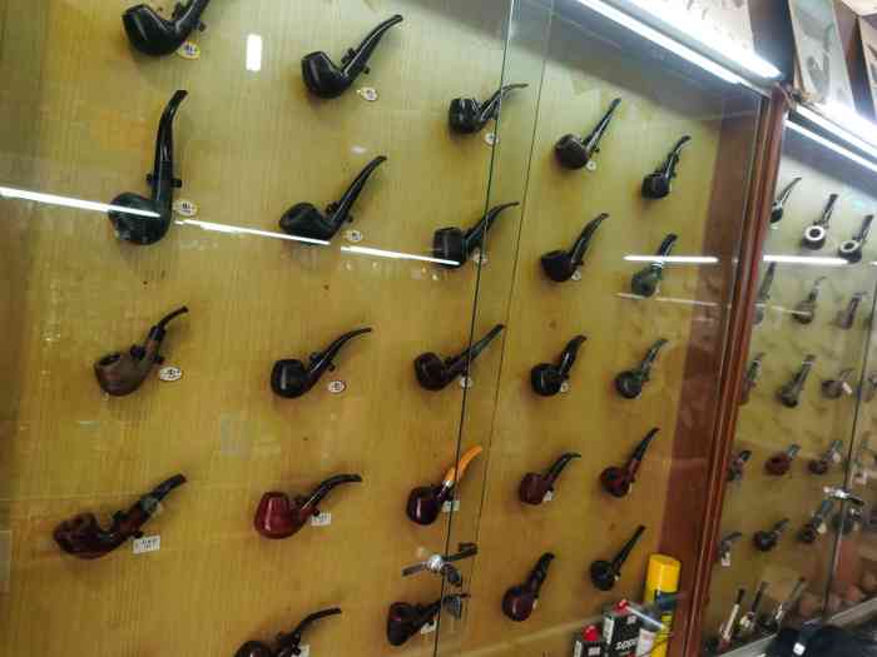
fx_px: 684
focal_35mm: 27
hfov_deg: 65.3
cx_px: 438
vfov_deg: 51.4
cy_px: 328
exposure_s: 1/100
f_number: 1.6
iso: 160
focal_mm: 5.56
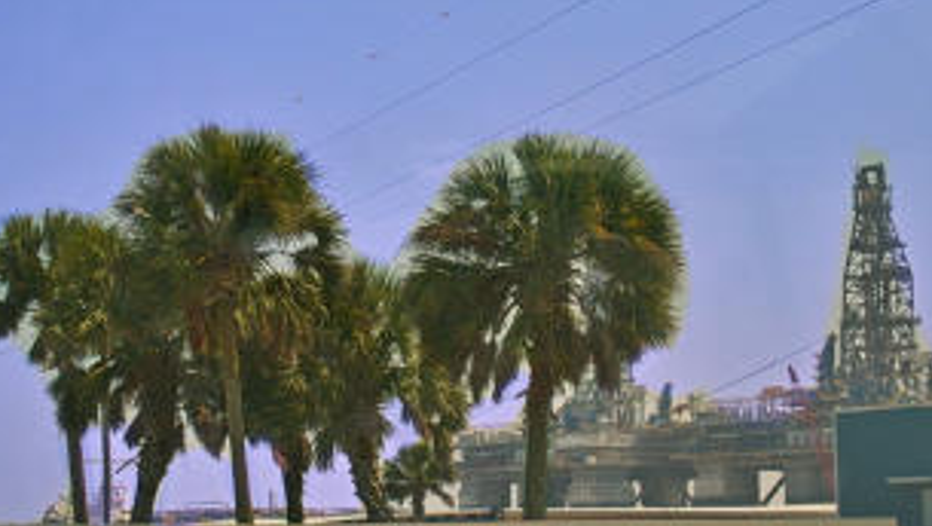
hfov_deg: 32.3
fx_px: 1607
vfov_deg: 18.5
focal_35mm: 65
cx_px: 394
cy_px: 344
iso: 200
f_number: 9
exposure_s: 1/400
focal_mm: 23
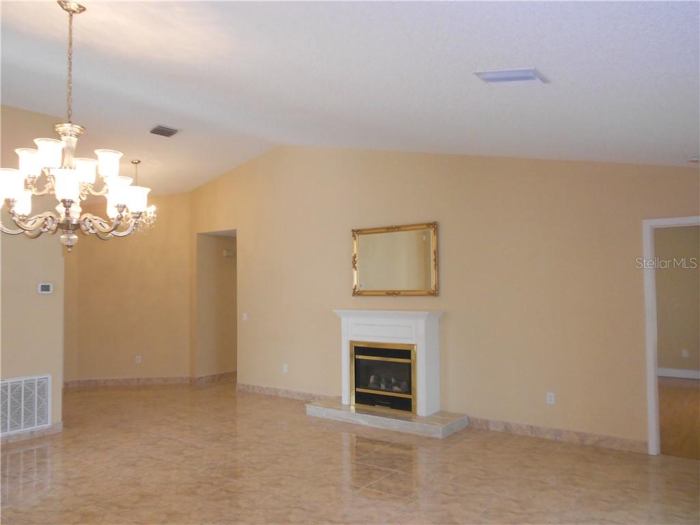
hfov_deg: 67.3
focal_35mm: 26
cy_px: 262
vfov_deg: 53.1
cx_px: 350
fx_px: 526
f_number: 3.2
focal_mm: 4.6
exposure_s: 1/30
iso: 250
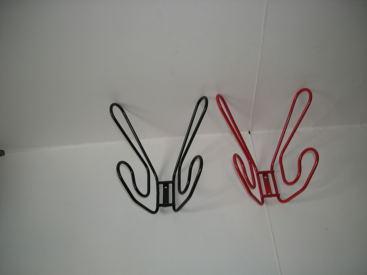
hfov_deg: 52.6
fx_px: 371
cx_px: 184
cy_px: 138
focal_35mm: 35
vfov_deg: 40.7
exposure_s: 1/50.6
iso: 50
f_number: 2.8
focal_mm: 5.7
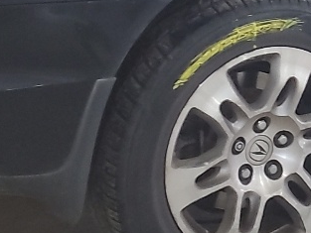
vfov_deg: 11.0
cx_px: 338
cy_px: -31
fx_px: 1195
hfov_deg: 14.5
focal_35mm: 133
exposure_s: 1/40
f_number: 1.5
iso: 330
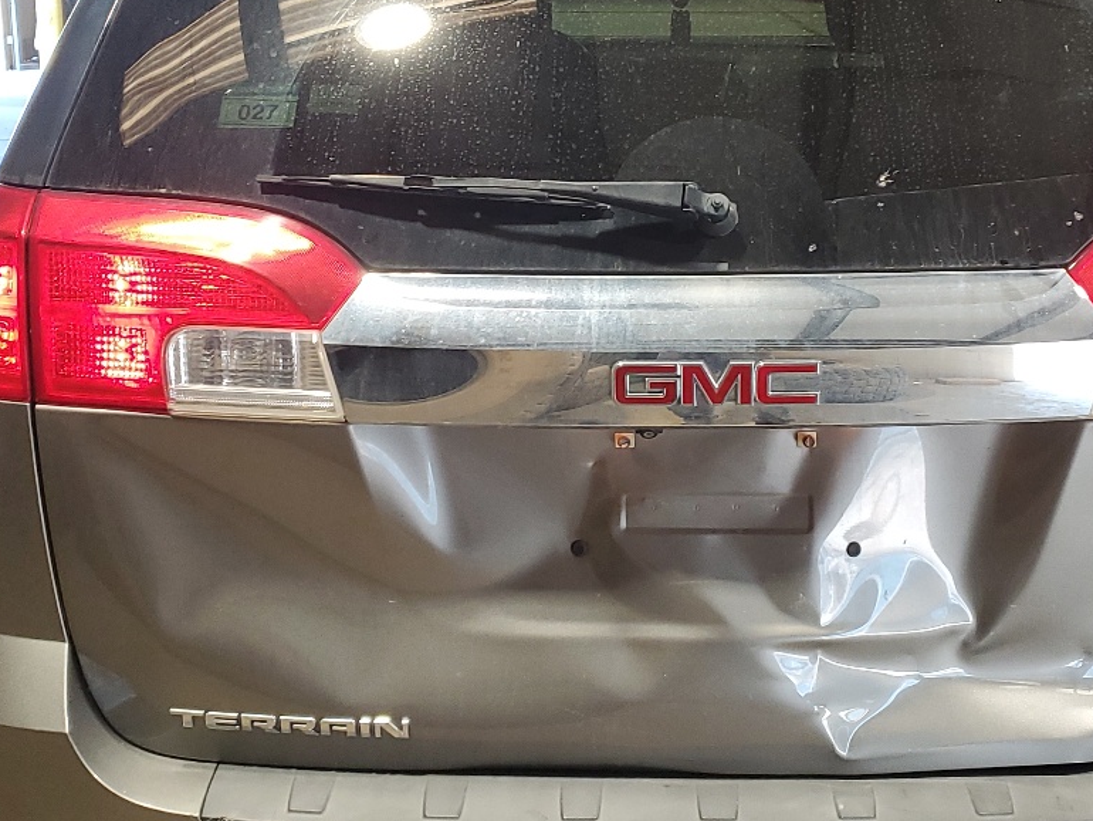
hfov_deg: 35.3
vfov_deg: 27.0
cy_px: 446
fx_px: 1706
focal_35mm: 54
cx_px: 688
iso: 101
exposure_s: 1/60.2
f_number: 1.5
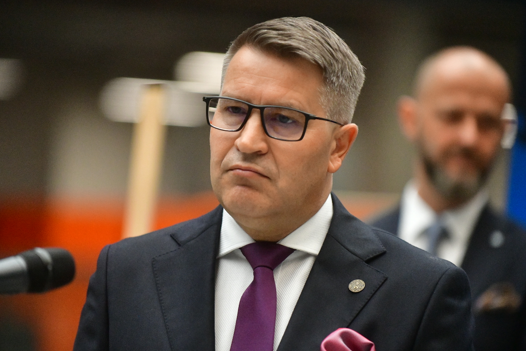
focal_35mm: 214
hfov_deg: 9.6
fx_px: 3126
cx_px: 261
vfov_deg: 6.4
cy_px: 178
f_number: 2.8
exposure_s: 1/1600
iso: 5600
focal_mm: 200
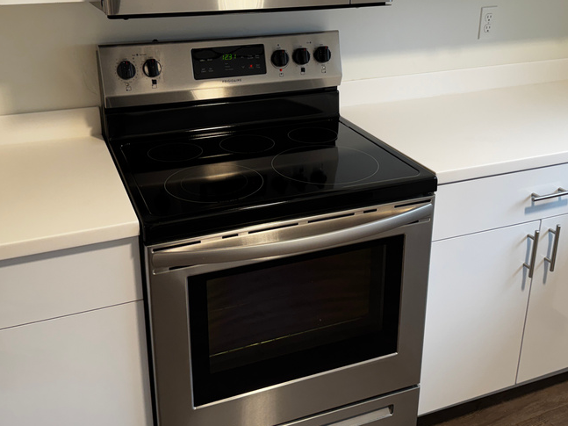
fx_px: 623
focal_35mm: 38
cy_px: 149
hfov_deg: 49.0
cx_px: 278
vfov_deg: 37.4
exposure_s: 1/120
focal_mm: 6.76
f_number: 1.78
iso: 125
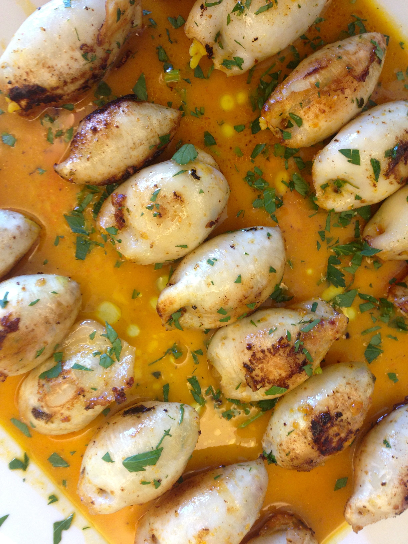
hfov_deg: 40.7
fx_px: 550
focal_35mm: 35
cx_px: 204
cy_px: 272
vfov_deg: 52.6
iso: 64
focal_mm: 4.28
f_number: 2.4
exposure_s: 1/30
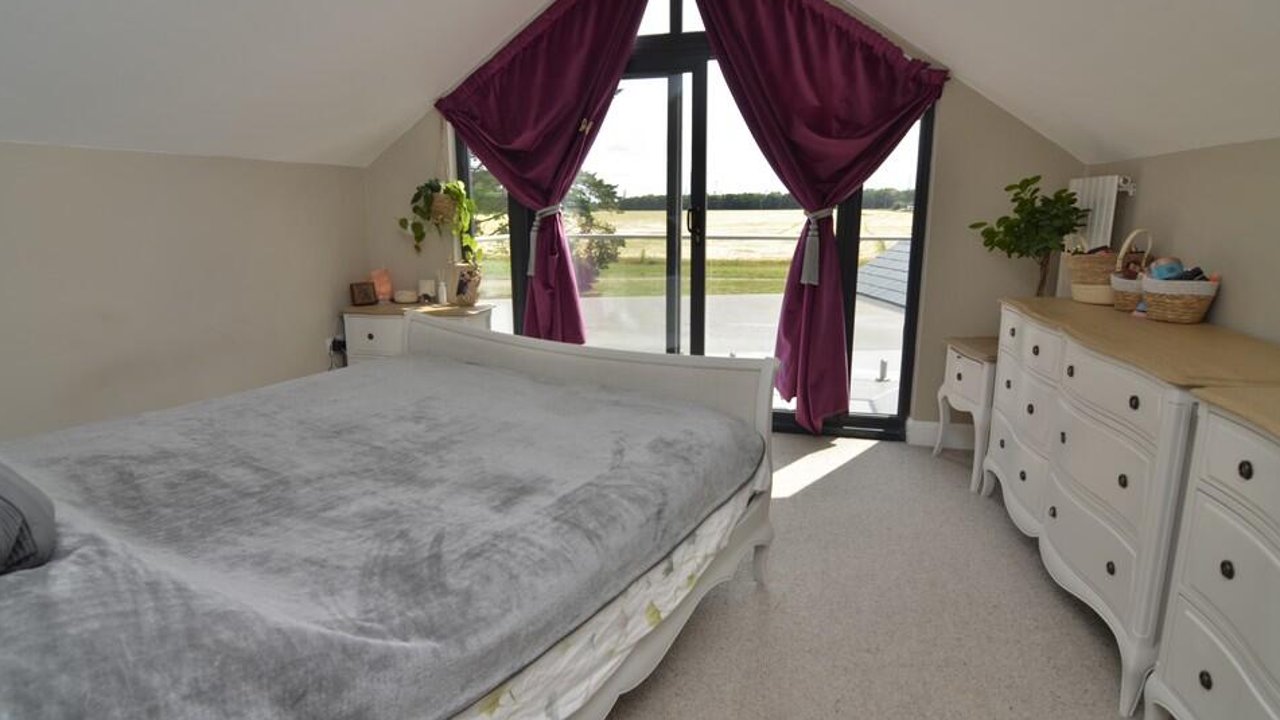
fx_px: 630
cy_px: 338
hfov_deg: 90.9
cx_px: 619
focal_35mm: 19
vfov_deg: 59.4
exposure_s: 1/125
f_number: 5.6
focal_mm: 11
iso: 100
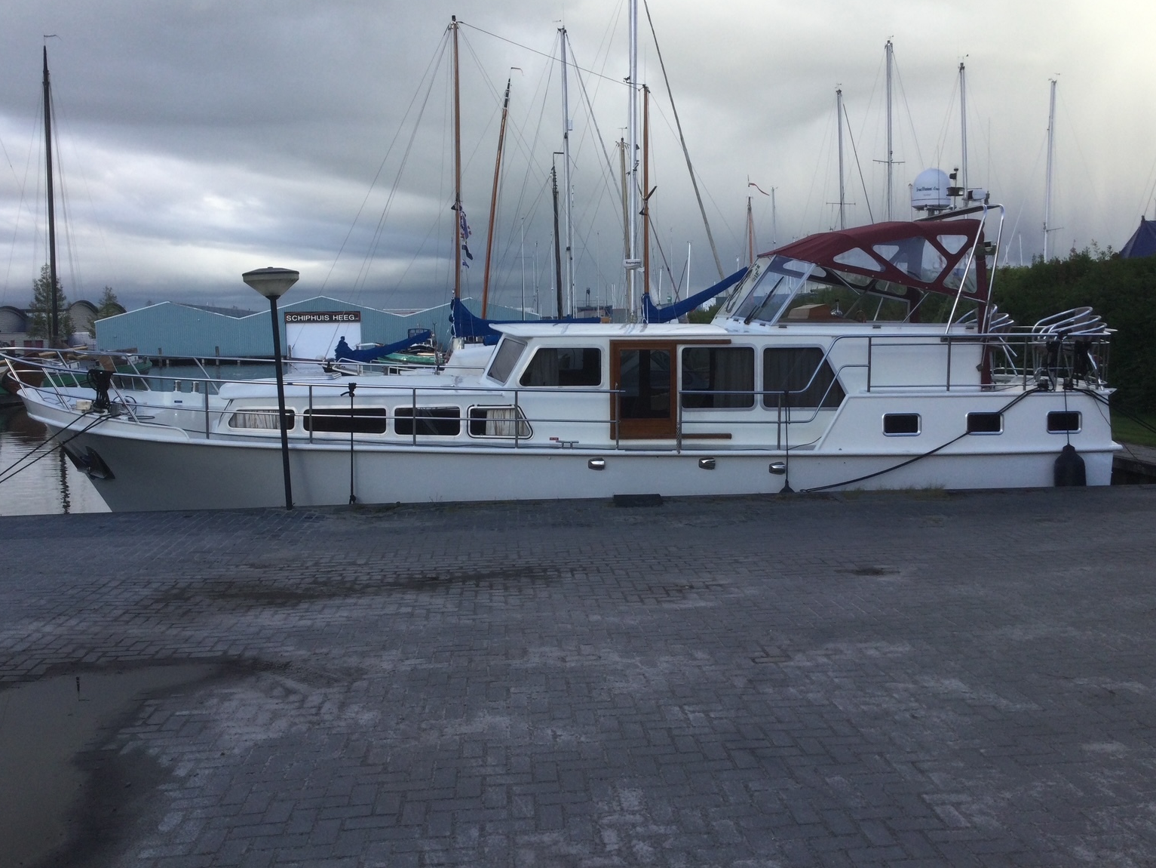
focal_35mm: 33
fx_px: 1102
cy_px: 407
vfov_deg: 42.9
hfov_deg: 55.3
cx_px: 571
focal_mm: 3.3
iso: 25
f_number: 2.4
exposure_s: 1/418
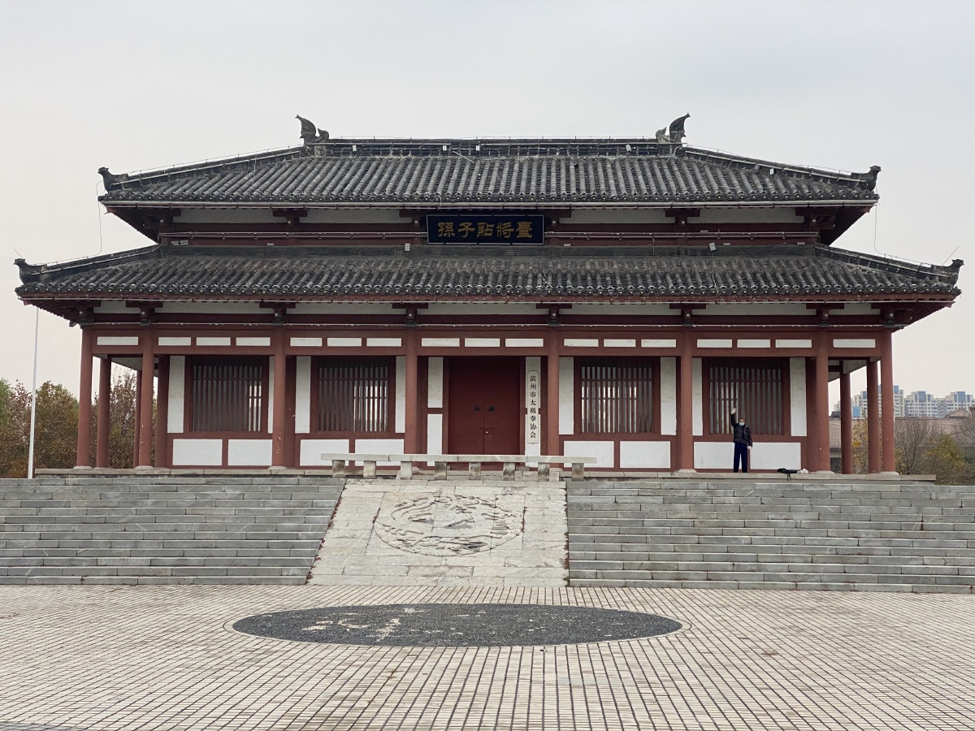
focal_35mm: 52
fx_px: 1465
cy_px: 366
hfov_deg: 36.8
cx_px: 488
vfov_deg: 28.0
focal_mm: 6
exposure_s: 1/122
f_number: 2
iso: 80
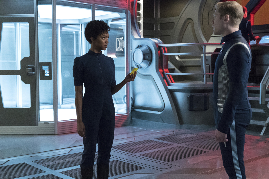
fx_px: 366
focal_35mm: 49
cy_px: 90
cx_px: 134
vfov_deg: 27.6
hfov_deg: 40.3
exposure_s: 1/125
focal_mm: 49
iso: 25600
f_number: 4.5
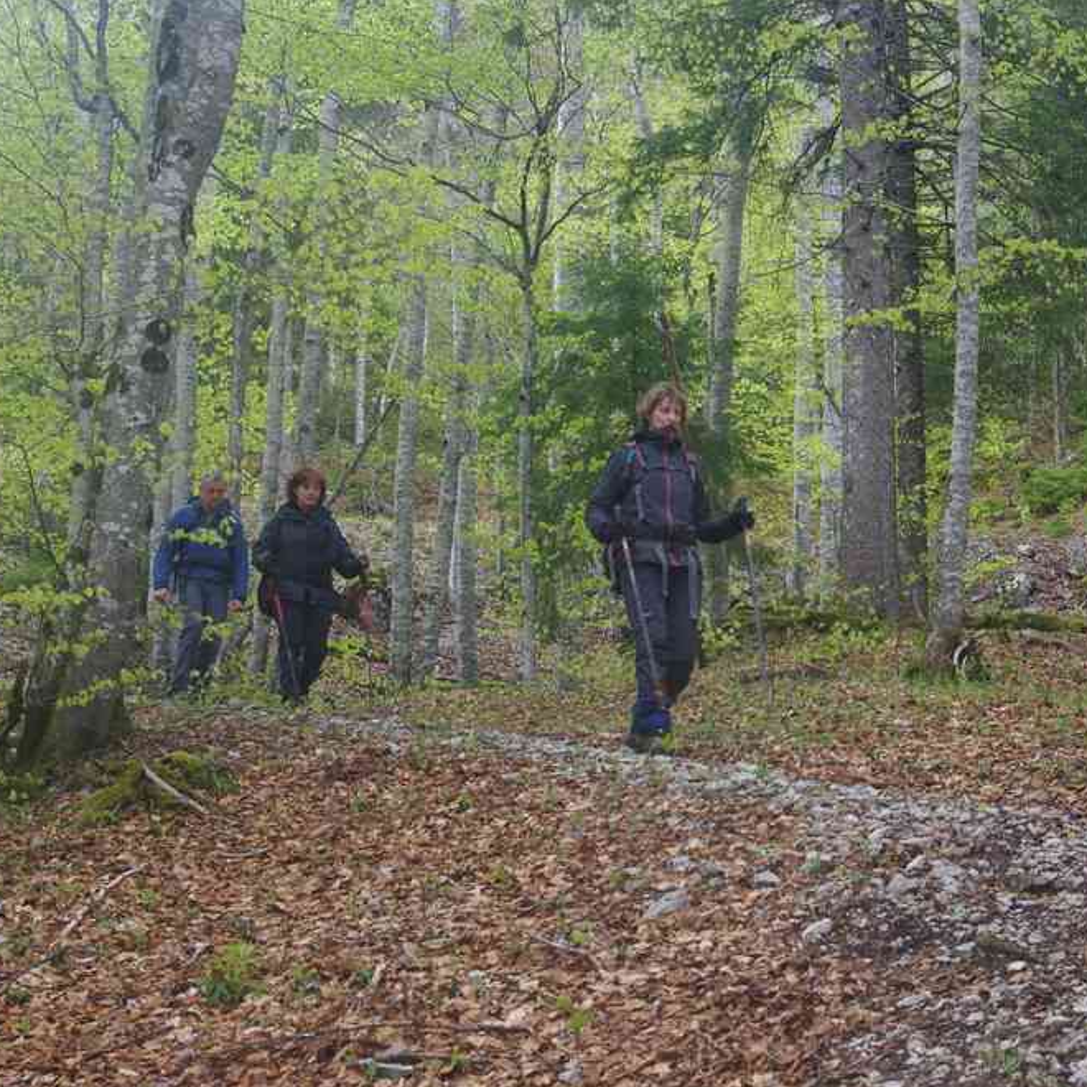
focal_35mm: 64
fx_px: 2261
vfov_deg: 27.0
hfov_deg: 26.9
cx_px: 694
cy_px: 544
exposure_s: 1/60
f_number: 6.3
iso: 800
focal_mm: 33
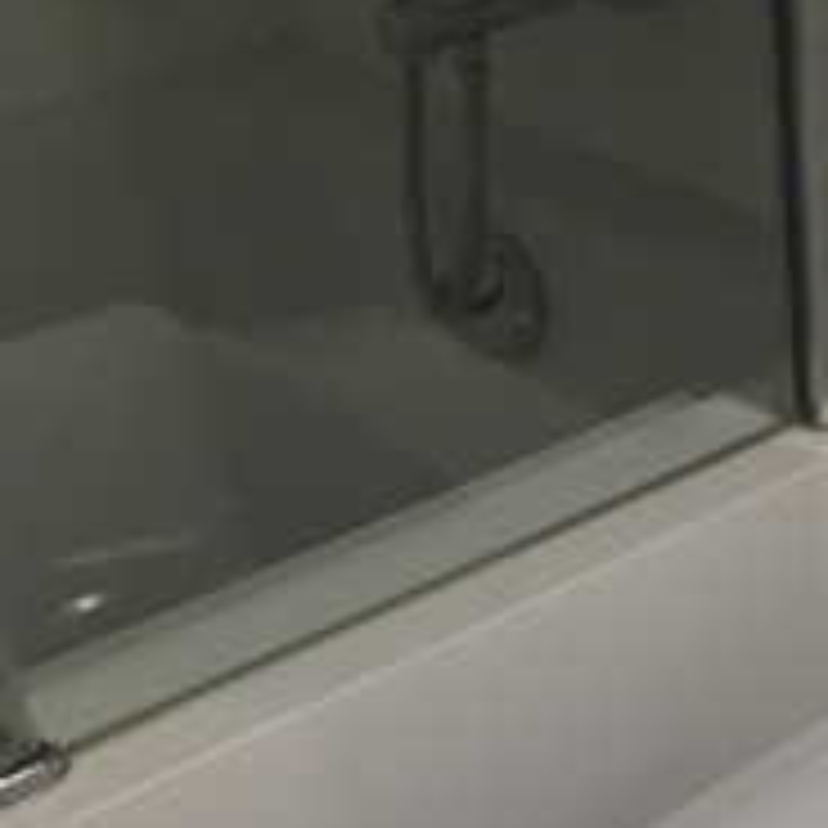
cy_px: 774
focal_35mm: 89
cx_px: 972
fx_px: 2409
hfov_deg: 18.6
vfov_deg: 19.1
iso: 160
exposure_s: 1/33
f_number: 2.2
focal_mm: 4.15
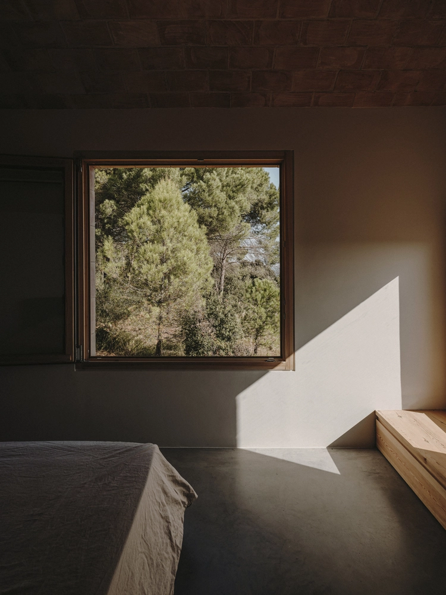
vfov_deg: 87.8
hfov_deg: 71.6
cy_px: 298
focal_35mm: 18
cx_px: 223
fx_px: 309
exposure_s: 1/340
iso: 200
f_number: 9
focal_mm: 23
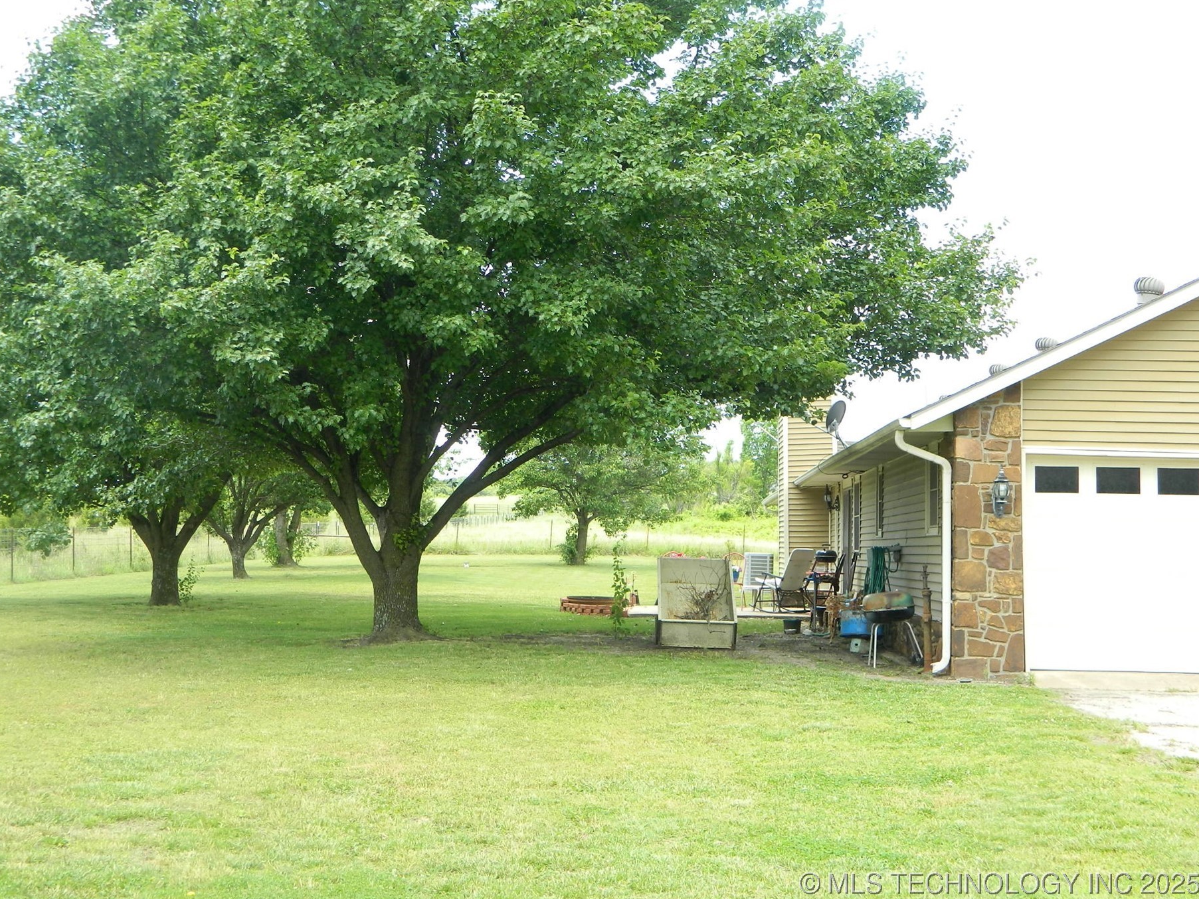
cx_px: 569
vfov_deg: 29.1
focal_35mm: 50
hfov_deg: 38.2
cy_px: 433
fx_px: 1732
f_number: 3.6
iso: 80
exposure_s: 1/125
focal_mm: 8.4
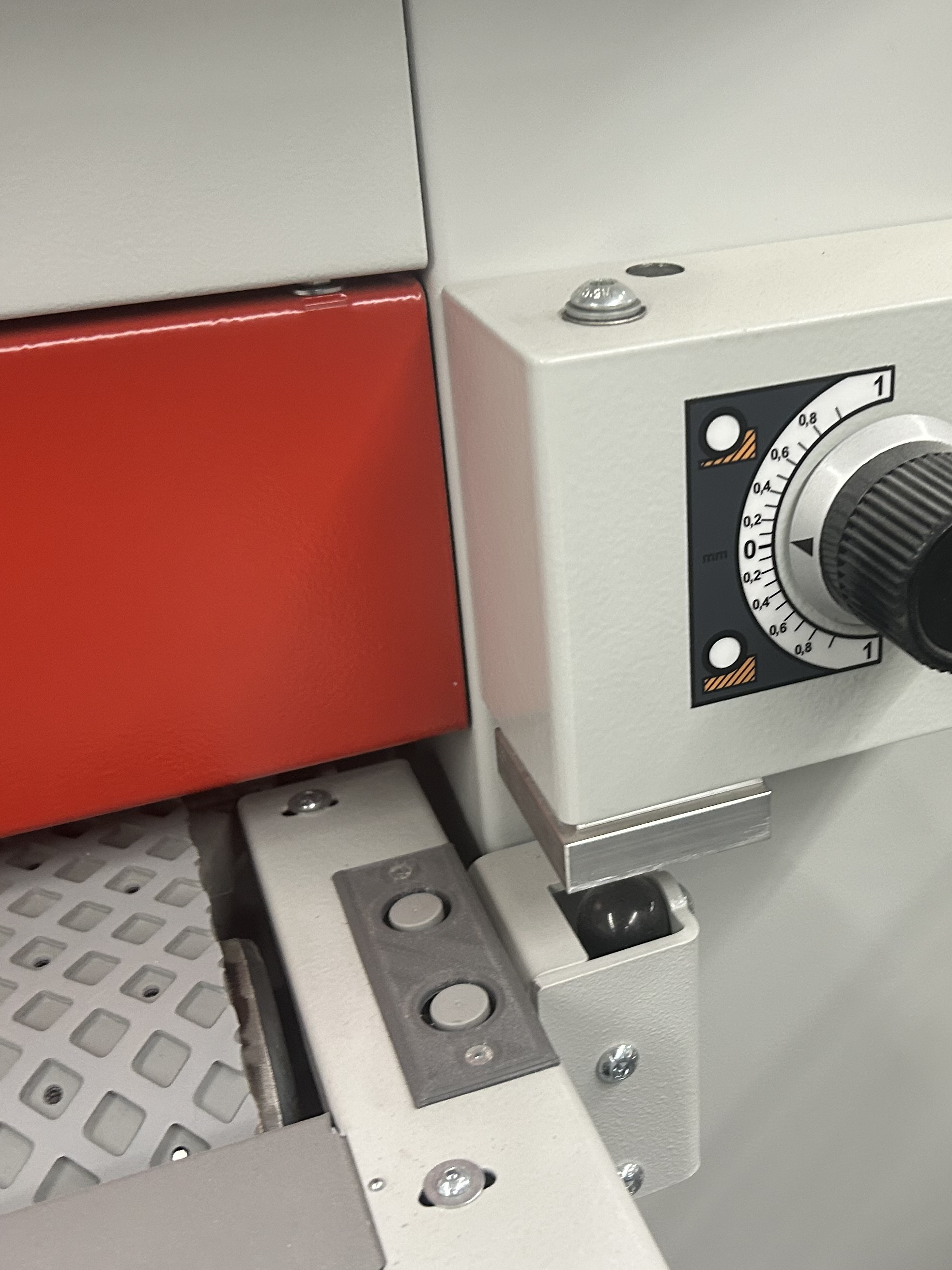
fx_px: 1467
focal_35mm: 40
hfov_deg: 35.4
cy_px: 587
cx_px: 672
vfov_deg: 46.8
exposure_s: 1/50
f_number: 1.5
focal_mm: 5.7
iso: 250
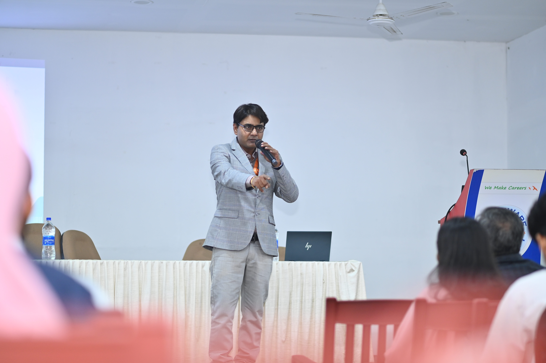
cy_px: 182
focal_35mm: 85
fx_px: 1288
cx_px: 273
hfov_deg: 23.9
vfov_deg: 16.1
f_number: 2.2
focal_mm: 85
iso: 640
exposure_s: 1/100
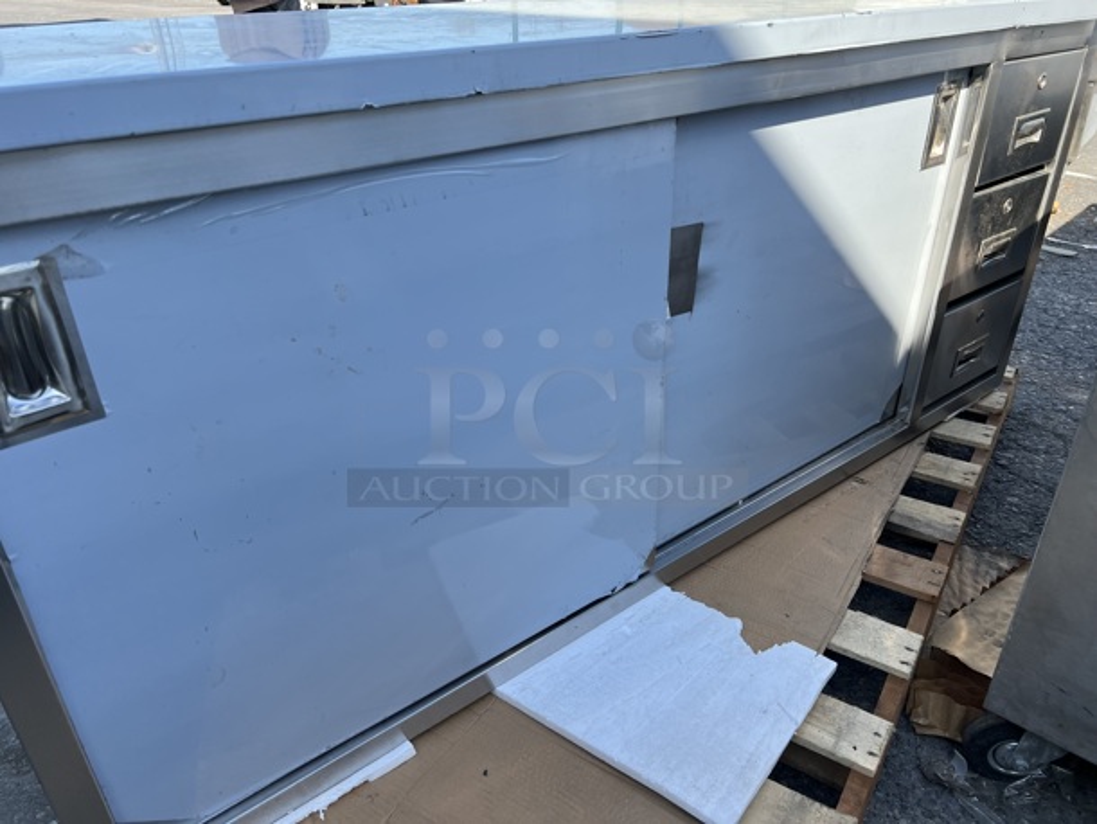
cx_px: 548
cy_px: 412
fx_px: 824
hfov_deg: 67.3
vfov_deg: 53.1
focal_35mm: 26
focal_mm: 5.7
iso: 50
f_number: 1.5
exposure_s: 1/991
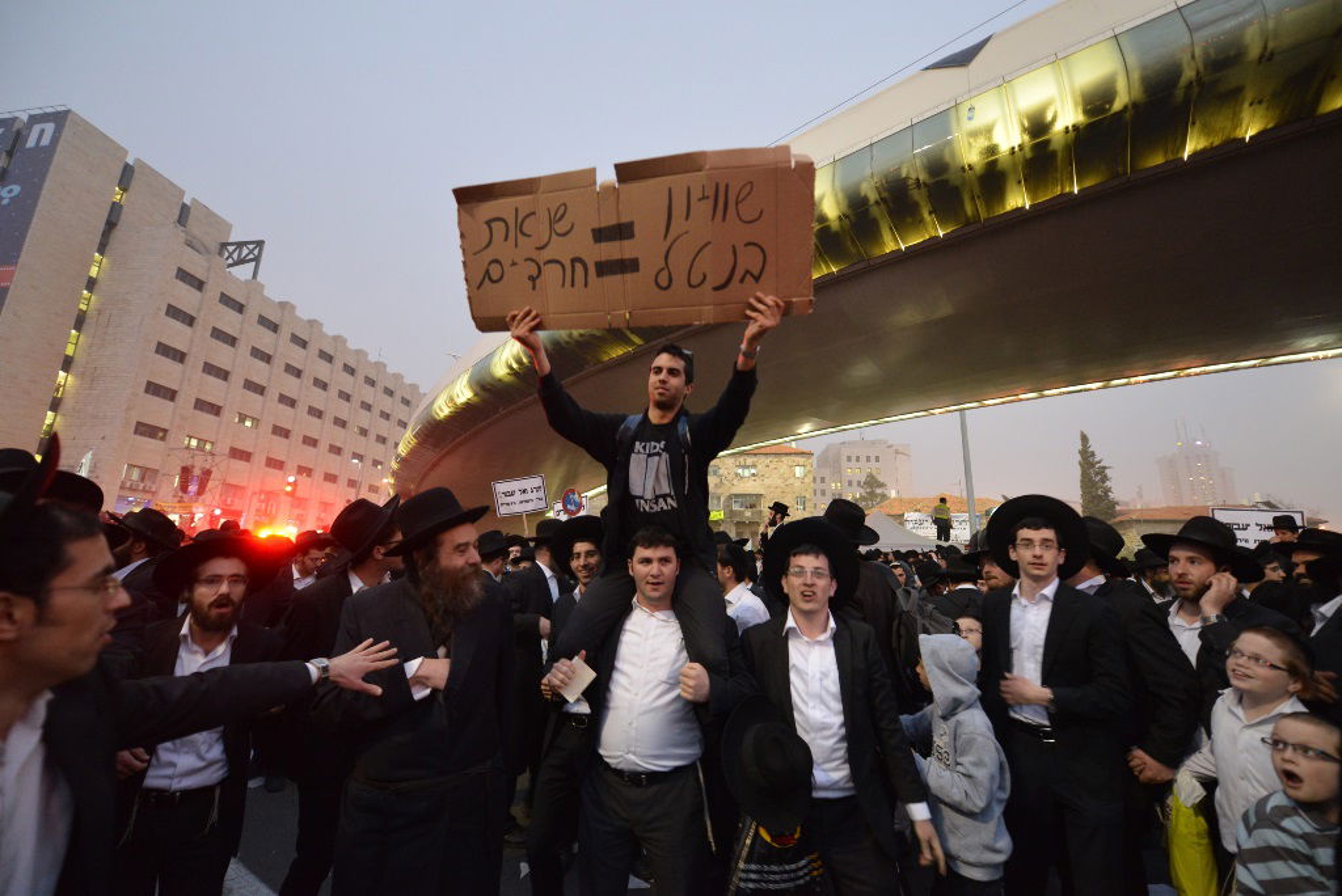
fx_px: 522
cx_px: 671
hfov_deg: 104.2
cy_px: 448
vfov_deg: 81.3
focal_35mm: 14
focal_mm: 14
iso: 2500
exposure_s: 1/60
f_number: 2.8
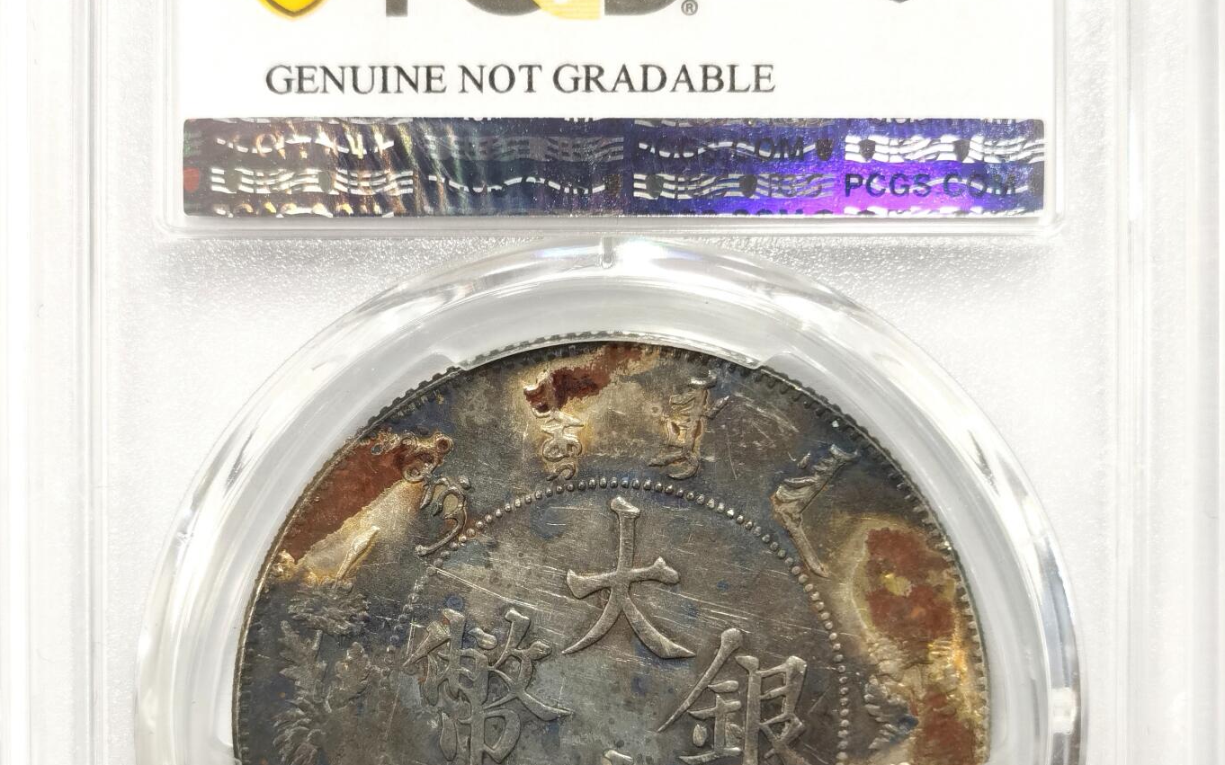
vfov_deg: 17.1
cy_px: 494
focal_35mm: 76
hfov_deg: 27.1
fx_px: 2537
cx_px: 612
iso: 160
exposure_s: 1/100
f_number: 16
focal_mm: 5.56
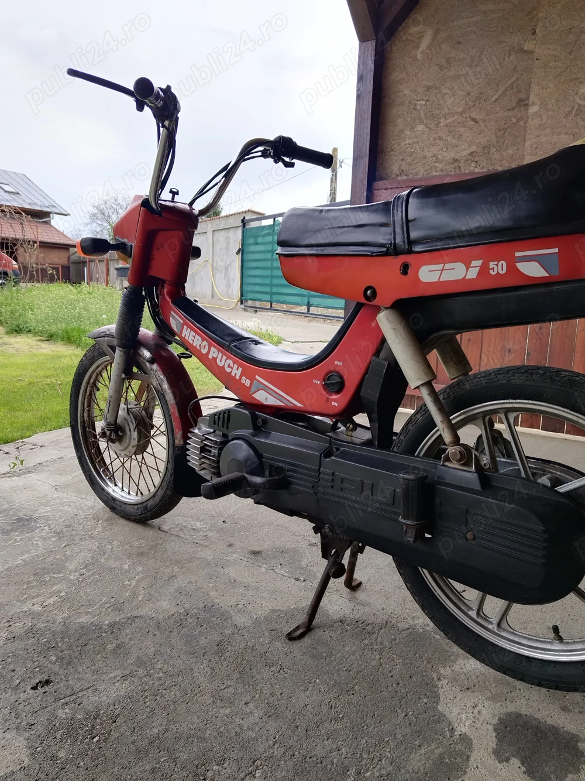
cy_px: 390
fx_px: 586
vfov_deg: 67.3
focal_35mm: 26
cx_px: 292
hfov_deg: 53.0
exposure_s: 1/188
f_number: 1.8
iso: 100
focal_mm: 6.24
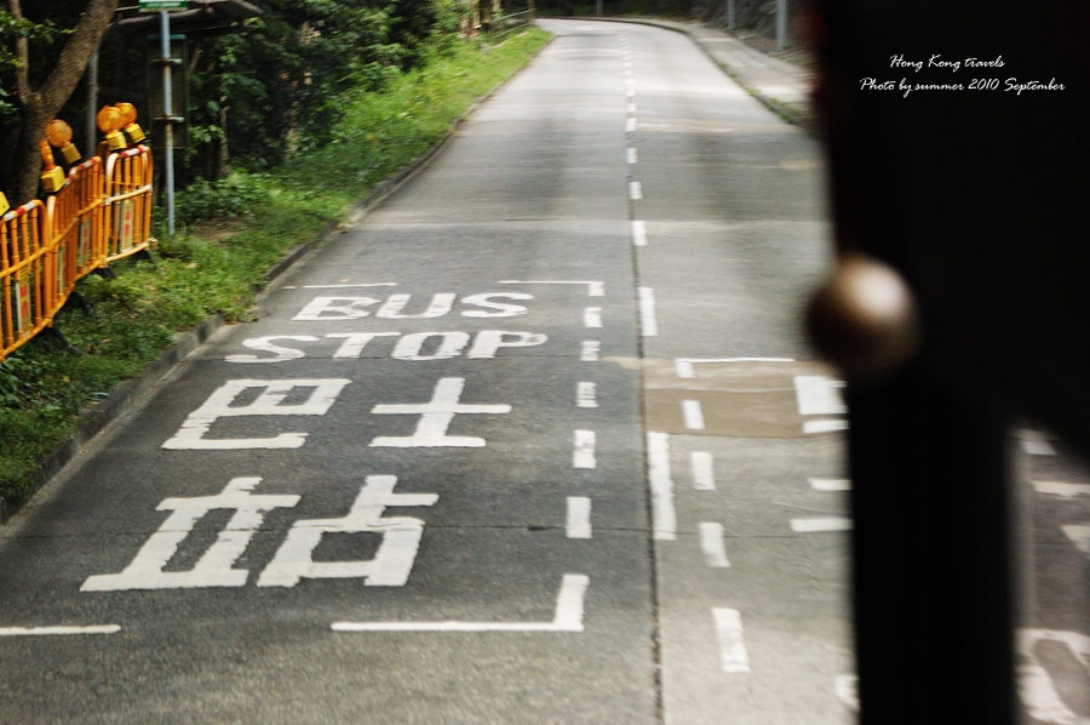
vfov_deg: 13.0
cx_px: 545
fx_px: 3176
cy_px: 362
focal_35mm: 105
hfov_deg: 19.5
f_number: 5.6
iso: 400
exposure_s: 1/200
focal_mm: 70
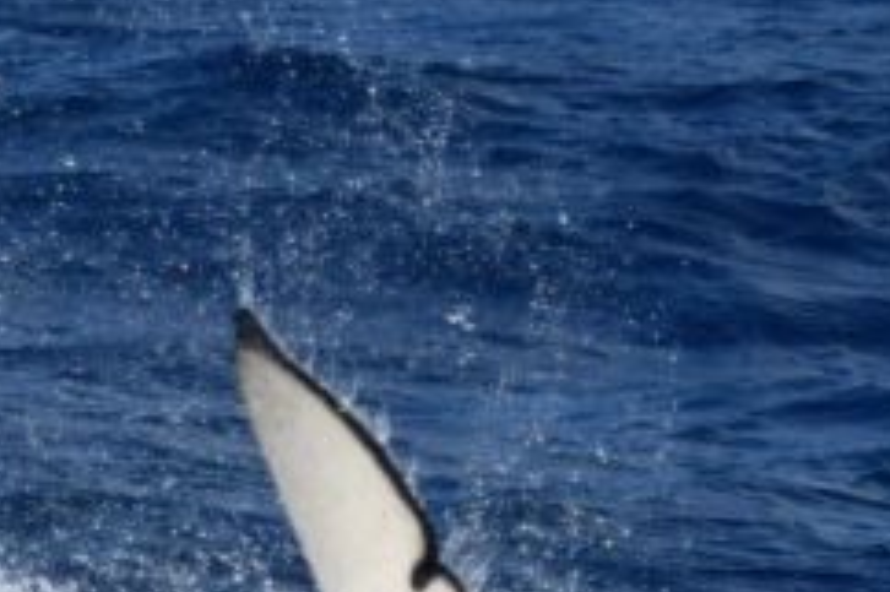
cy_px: 715
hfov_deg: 1.8
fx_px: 27817
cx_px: 382
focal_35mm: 1126
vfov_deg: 1.2
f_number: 6
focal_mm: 340
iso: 640
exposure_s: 1/8000
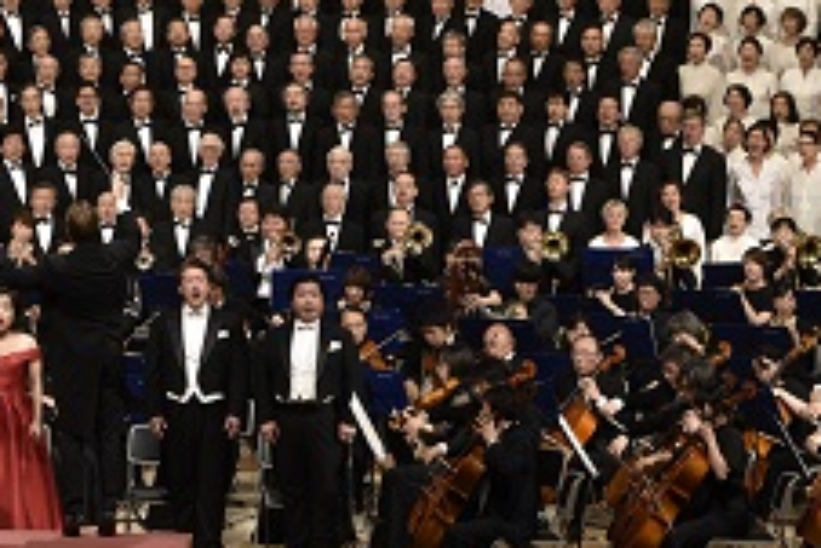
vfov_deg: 7.4
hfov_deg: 11.0
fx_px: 4244
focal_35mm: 186
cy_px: -15
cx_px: 236
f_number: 6.7
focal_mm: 70
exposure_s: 1/180
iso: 1600
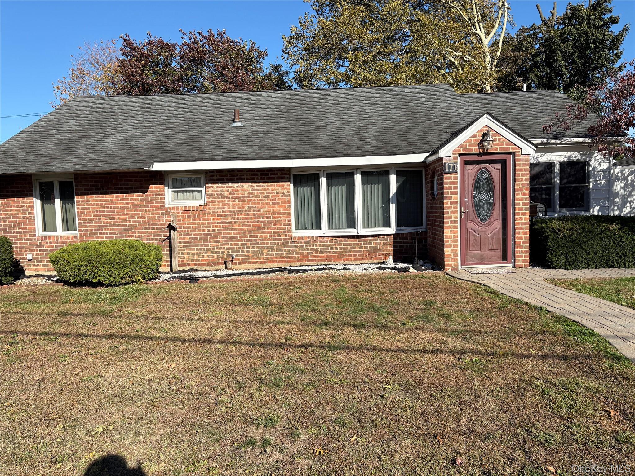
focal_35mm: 26
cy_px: 238
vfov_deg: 53.1
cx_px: 318
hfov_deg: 67.3
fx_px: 477
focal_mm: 5.96
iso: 50
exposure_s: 1/2747
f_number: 1.6
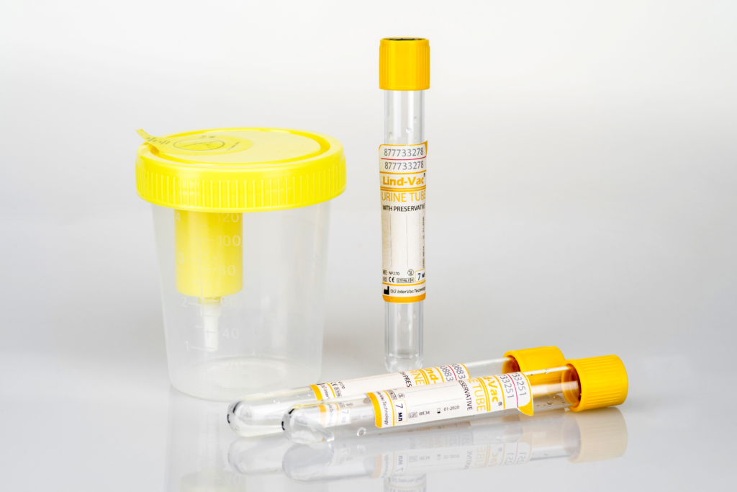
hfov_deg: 20.4
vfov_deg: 13.7
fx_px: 2047
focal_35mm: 100
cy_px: 246
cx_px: 368
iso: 200
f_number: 13
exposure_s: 1/125
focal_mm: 100
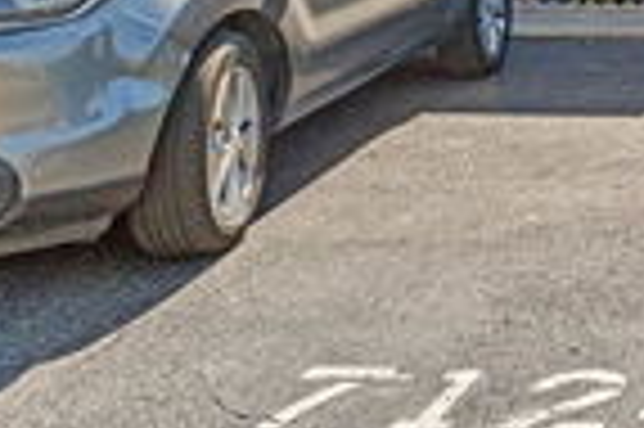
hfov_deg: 22.0
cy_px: -99
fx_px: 1352
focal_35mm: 76
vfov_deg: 17.1
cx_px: 982
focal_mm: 15
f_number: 7.1
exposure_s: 1/800
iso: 400
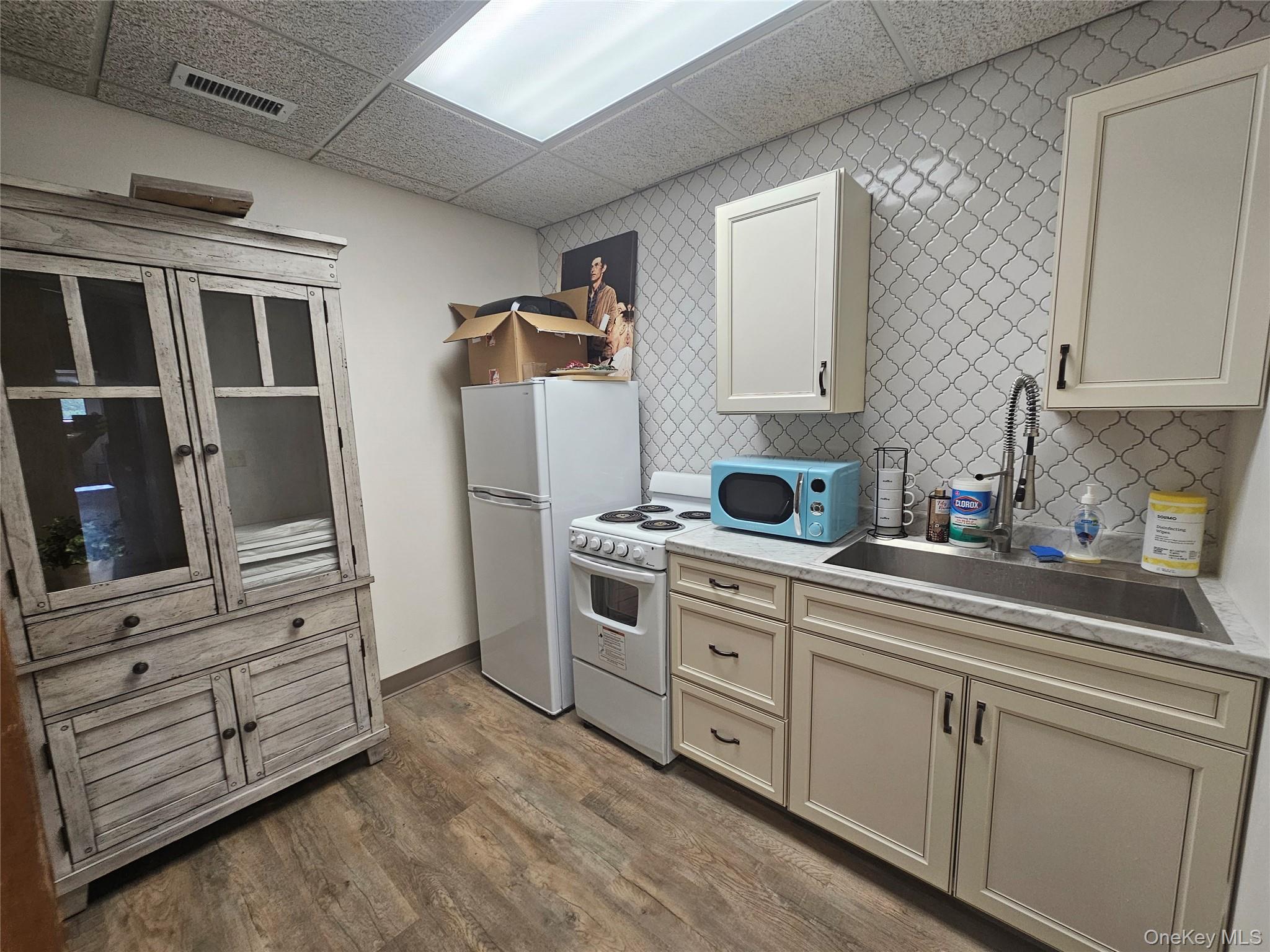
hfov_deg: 106.2
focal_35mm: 13
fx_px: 477
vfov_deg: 89.9
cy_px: 476
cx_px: 635
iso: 80
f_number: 2.2
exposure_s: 1/60
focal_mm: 2.2
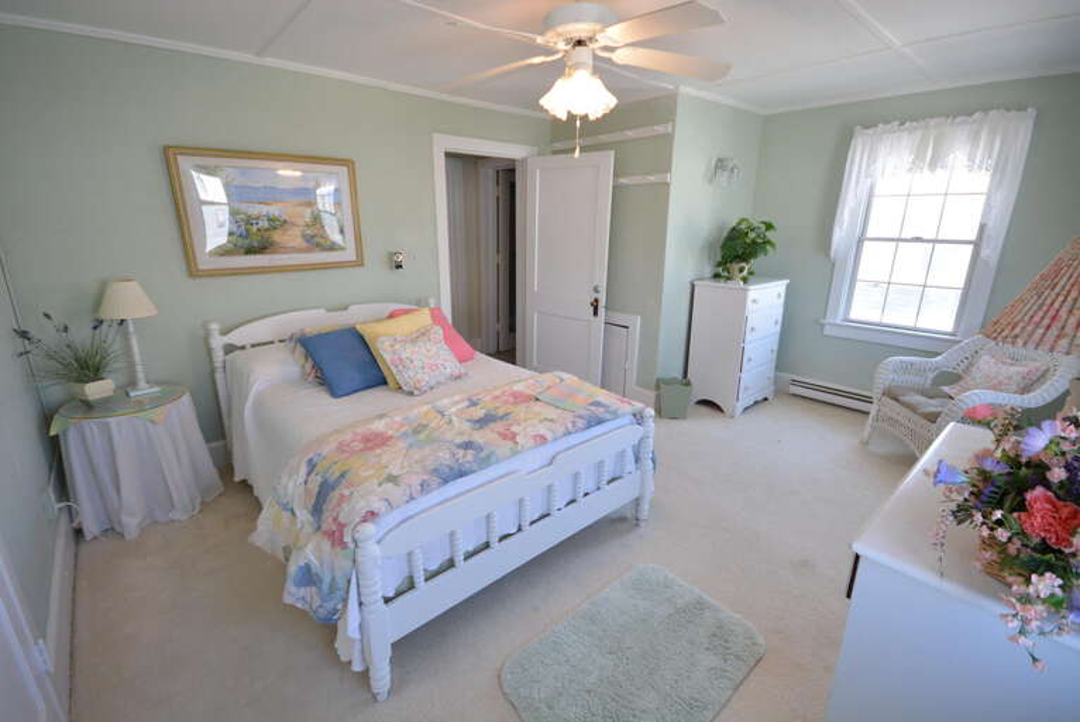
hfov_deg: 100.3
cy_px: 361
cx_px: 540
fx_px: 450
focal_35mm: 15
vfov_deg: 77.4
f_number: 5.6
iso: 1000
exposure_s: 1/125
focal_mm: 10
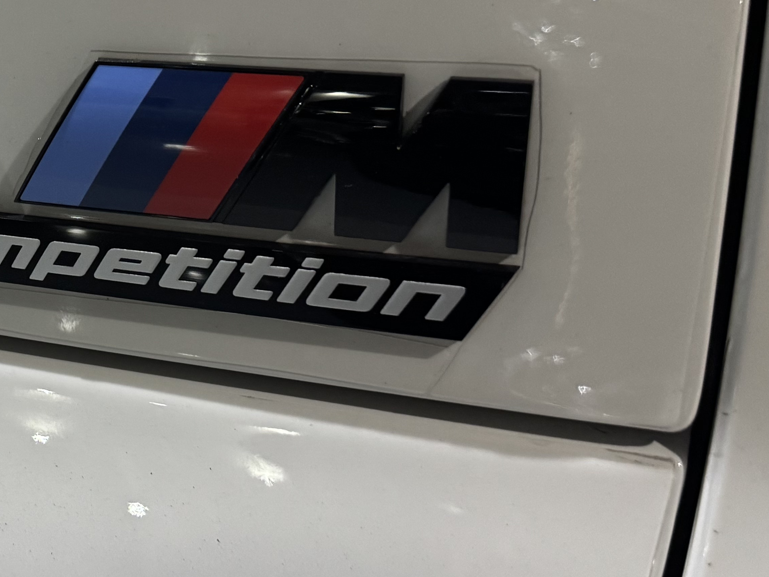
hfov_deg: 29.4
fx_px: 1333
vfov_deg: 24.3
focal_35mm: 60
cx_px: -48
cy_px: 182
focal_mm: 6.76
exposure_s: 1/60
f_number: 1.78
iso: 400
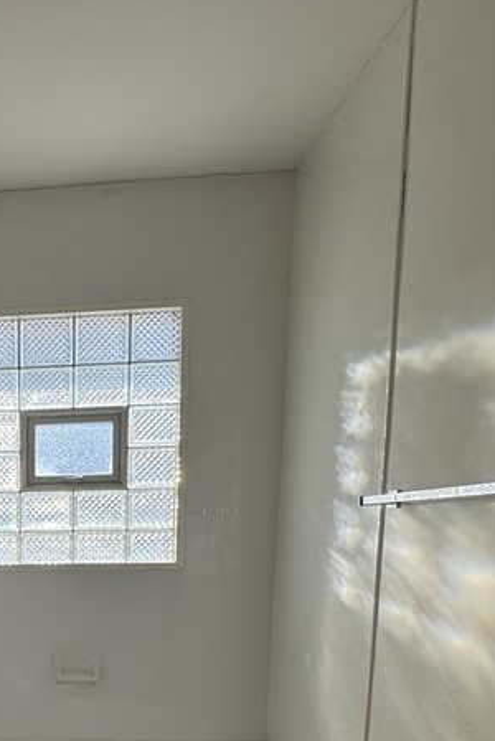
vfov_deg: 49.8
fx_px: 721
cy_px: 634
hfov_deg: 33.4
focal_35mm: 35
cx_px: -41
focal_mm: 2.22
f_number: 2.2
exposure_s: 1/456
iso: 40
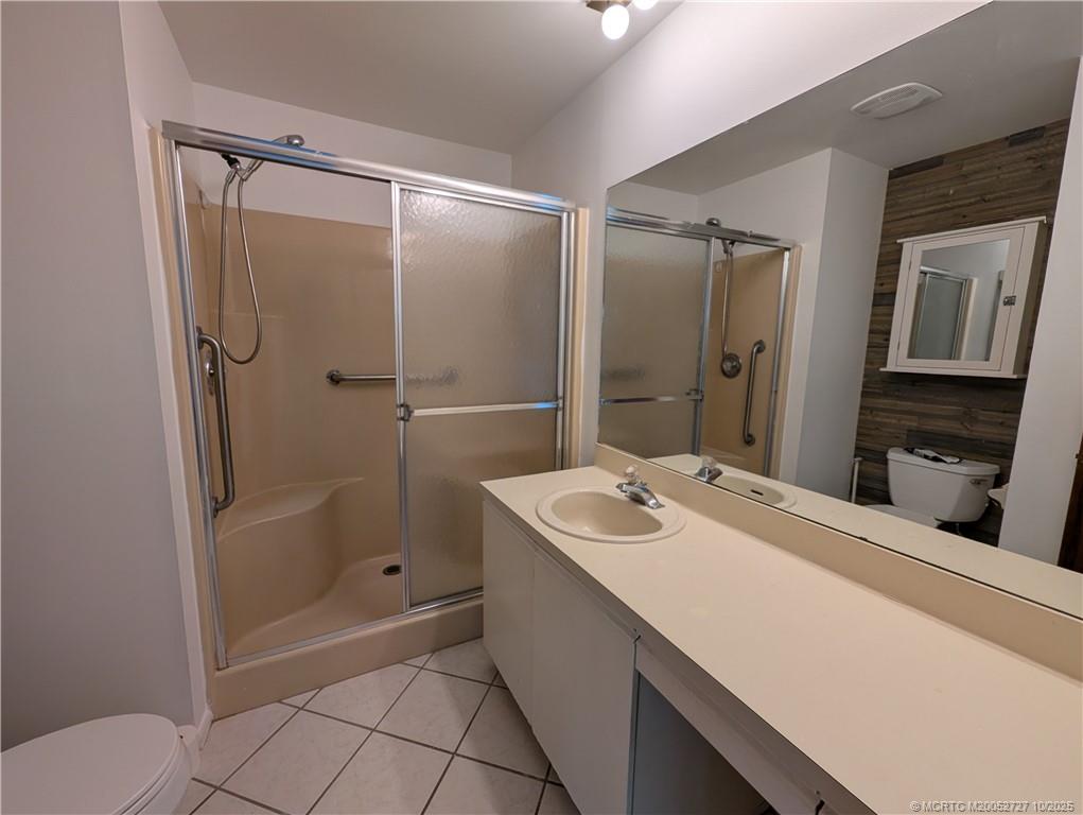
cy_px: 408
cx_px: 542
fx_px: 407
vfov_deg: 90.0
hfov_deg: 106.1
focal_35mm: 13
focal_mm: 1.95
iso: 41
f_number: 2.2
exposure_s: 1/66.5
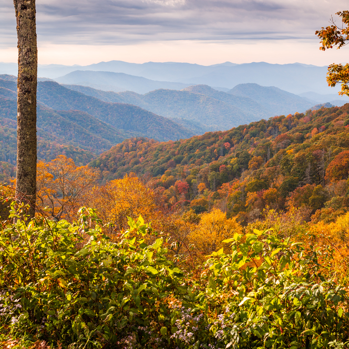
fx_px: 730
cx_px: 209
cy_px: 175
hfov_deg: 26.8
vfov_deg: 26.9
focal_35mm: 64
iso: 100
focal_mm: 50
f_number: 8
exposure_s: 1/60
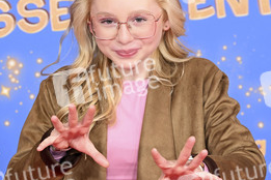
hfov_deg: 17.8
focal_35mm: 115
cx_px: 136
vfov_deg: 11.9
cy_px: 134
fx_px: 866
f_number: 5
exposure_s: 1/200
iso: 800
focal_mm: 75
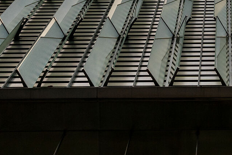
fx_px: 748
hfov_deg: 17.3
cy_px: -125
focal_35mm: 116
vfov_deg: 11.0
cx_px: 218
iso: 1000
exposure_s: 1/125
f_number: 7.1
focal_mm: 31
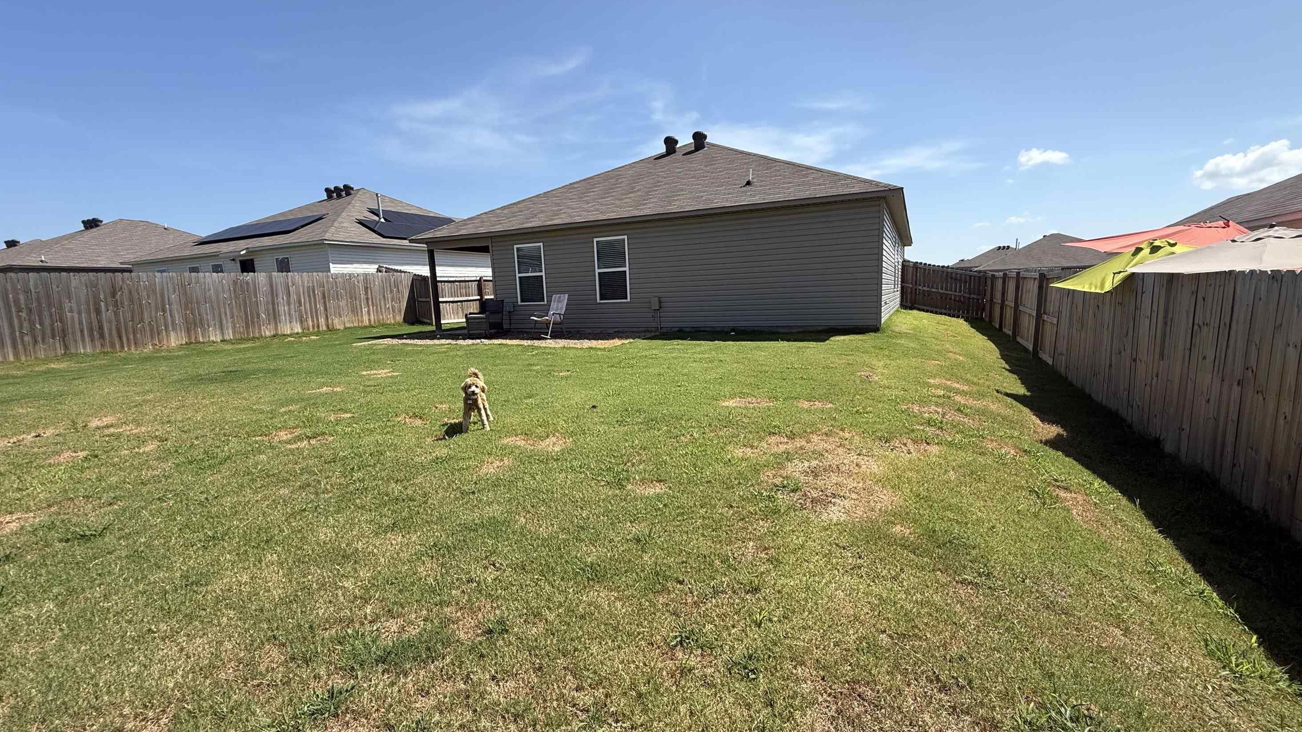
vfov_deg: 67.1
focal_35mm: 16
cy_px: 375
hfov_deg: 99.3
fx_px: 552
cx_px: 669
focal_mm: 2.22
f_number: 2.2
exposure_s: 1/1399
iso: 50
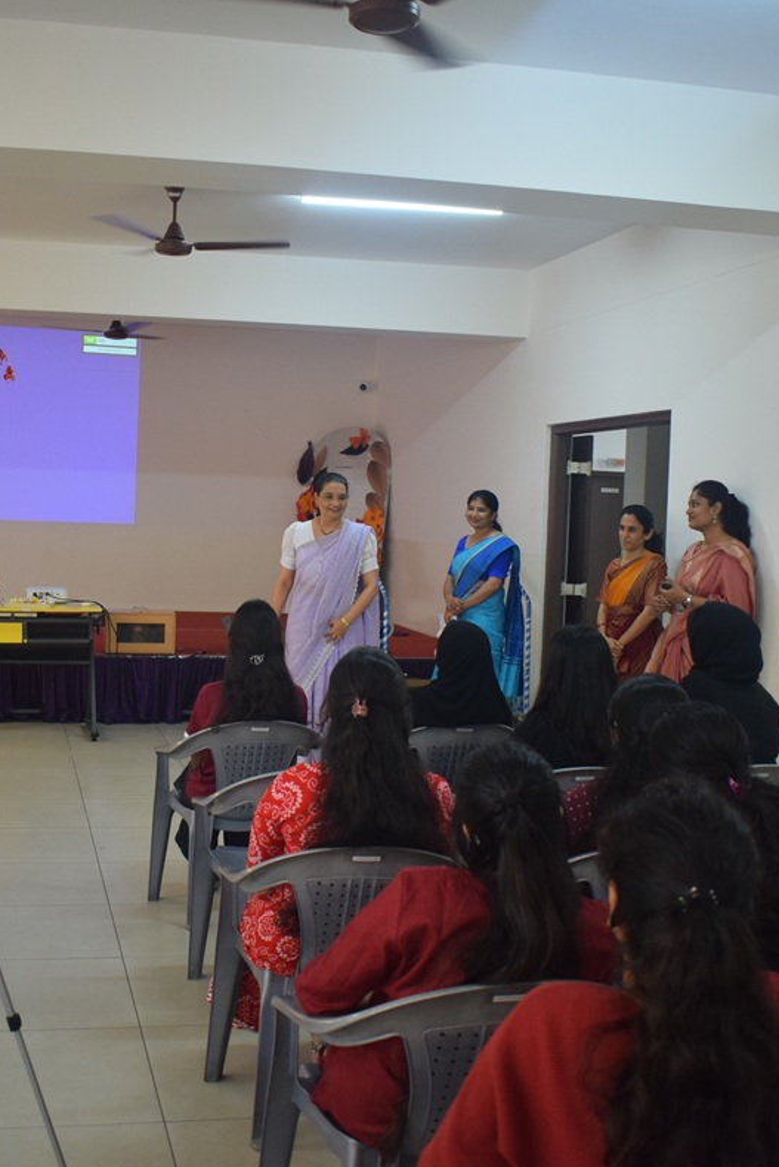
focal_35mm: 41
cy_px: 582
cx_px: 279
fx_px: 1330
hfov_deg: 32.4
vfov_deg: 47.4
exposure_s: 1/60
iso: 720
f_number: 4
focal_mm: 18
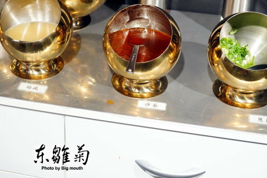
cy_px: 24
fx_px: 512
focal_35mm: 69
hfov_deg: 29.1
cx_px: 98
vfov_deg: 19.4
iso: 320
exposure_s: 1/40
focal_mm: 39
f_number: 4
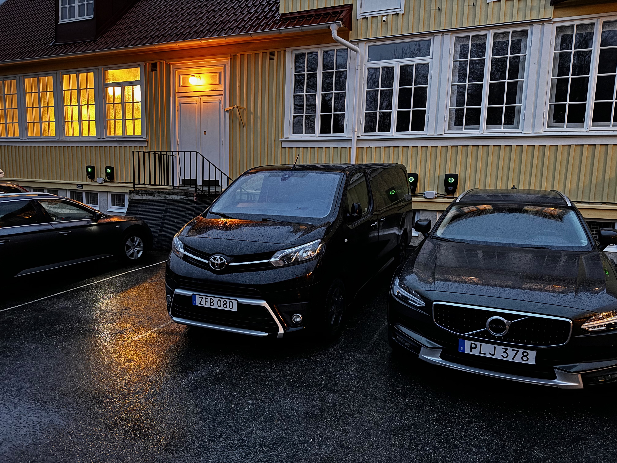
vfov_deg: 56.8
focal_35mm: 24
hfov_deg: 71.6
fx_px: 428
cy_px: 232
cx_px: 308
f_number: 1.78
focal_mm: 6.86
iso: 1600
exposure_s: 1/20
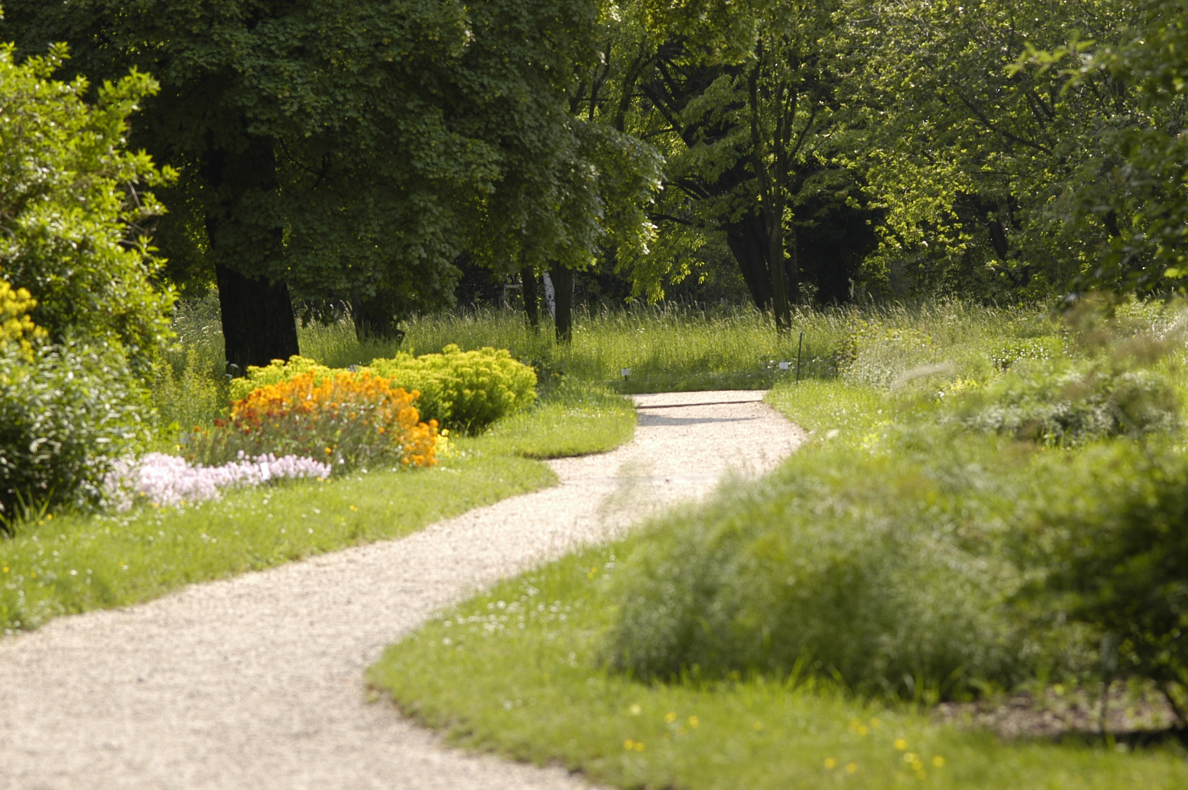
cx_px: 594
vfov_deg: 8.7
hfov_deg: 13.1
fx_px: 5193
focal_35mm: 158
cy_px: 395
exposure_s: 1/400
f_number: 5
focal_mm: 105
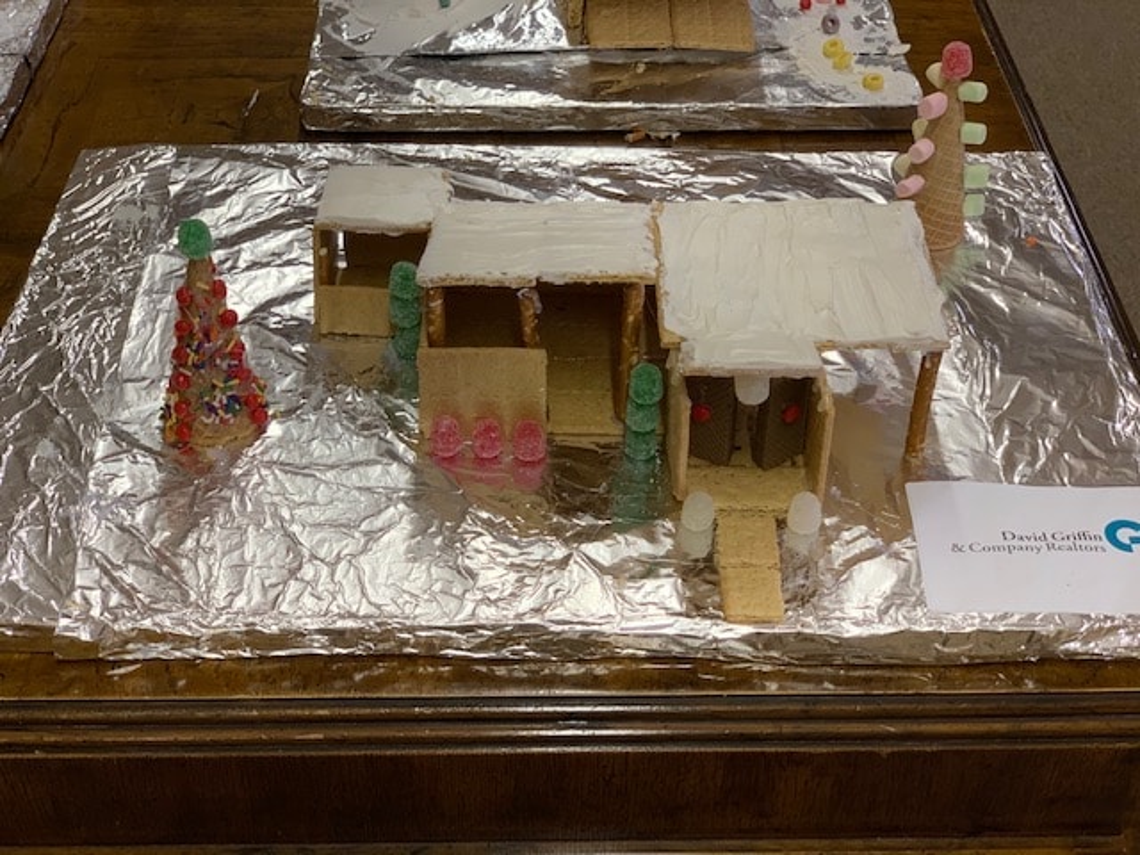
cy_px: 428
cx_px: 570
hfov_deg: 36.8
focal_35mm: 52
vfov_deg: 28.0
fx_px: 1713
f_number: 2.4
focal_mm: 6
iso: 125
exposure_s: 1/60
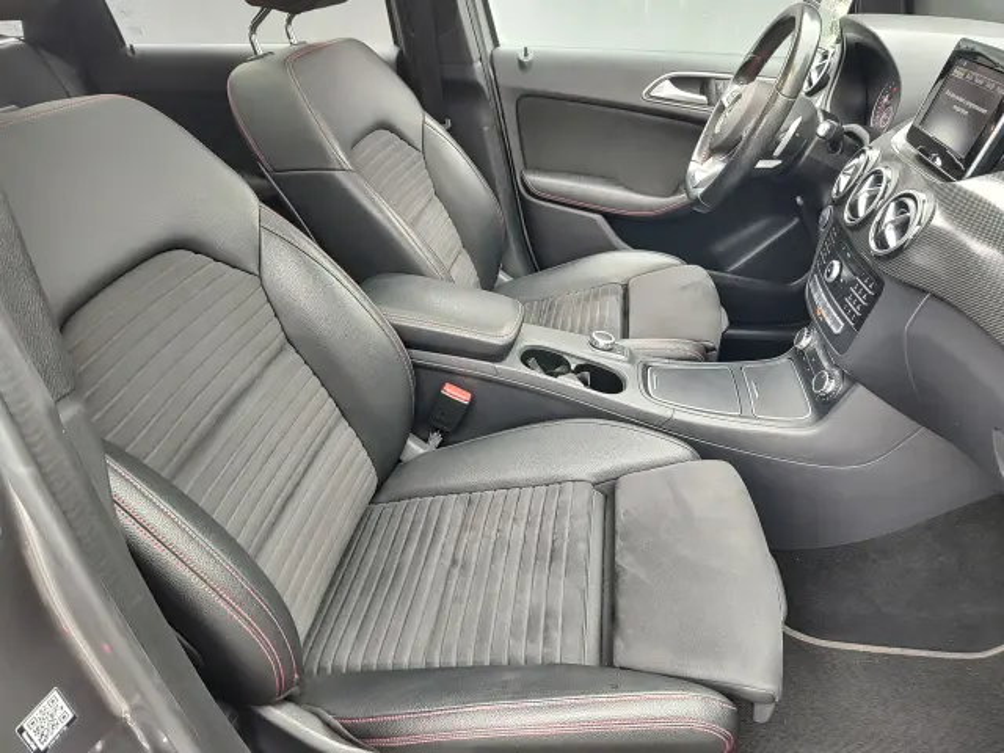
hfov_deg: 73.9
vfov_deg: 58.9
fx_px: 667
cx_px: 502
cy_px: 376
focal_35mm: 23
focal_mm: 5.56
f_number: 1.8
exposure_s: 1/50
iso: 227
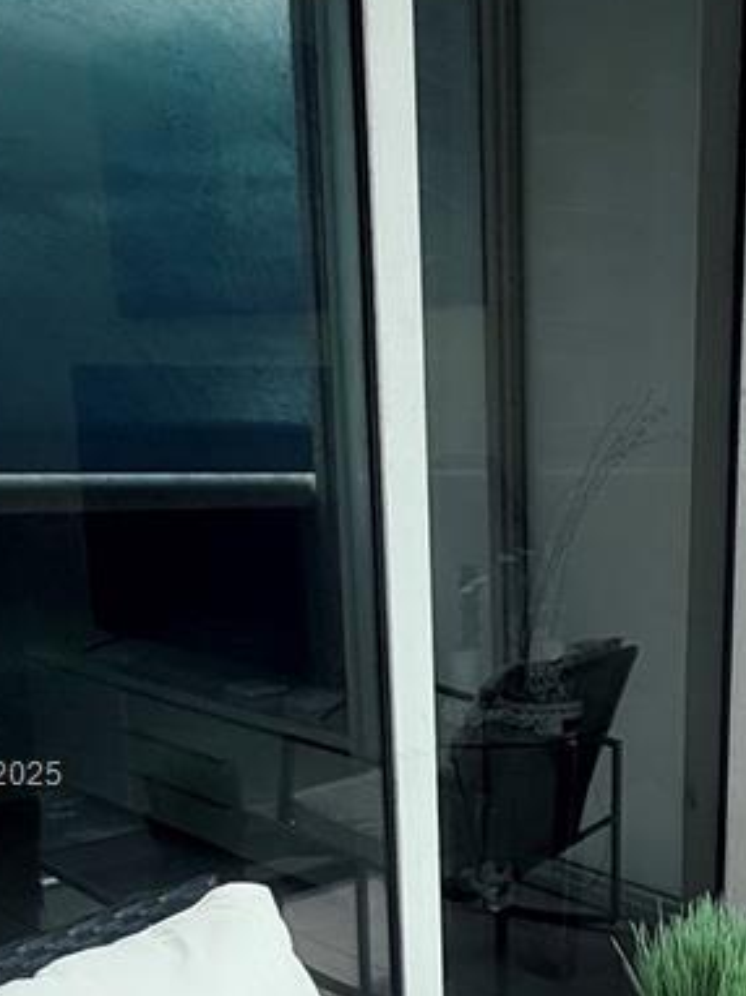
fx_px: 1266
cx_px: 759
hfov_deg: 30.4
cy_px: 777
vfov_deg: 41.4
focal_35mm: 44
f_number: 2.2
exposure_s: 1/1001
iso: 50
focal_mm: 2.22
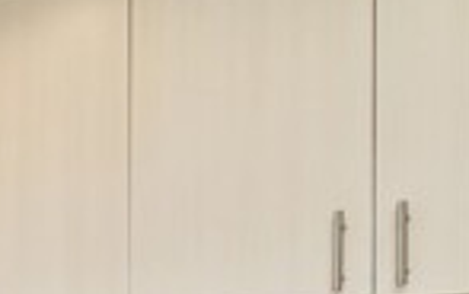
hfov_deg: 17.5
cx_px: -542
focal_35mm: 62
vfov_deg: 18.7
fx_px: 793
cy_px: 431
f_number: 5.6
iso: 160
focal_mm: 14
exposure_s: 1/125
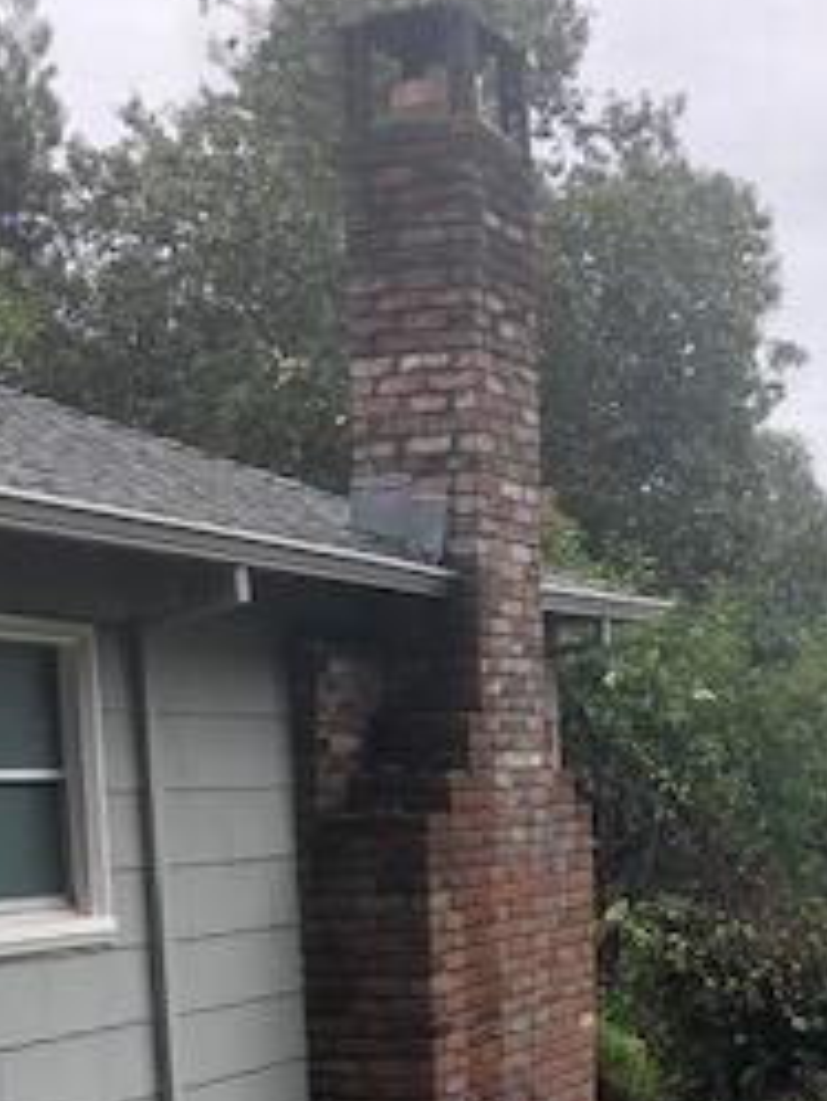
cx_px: 517
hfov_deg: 20.4
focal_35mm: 72
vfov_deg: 25.5
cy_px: 1132
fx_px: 2292
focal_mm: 3.99
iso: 20
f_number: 1.8
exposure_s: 1/237
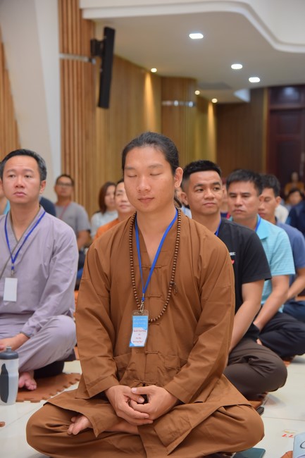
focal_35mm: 75
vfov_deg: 27.0
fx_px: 954
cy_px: 229
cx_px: 152
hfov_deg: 18.2
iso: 1250
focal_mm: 75
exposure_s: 1/80
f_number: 5
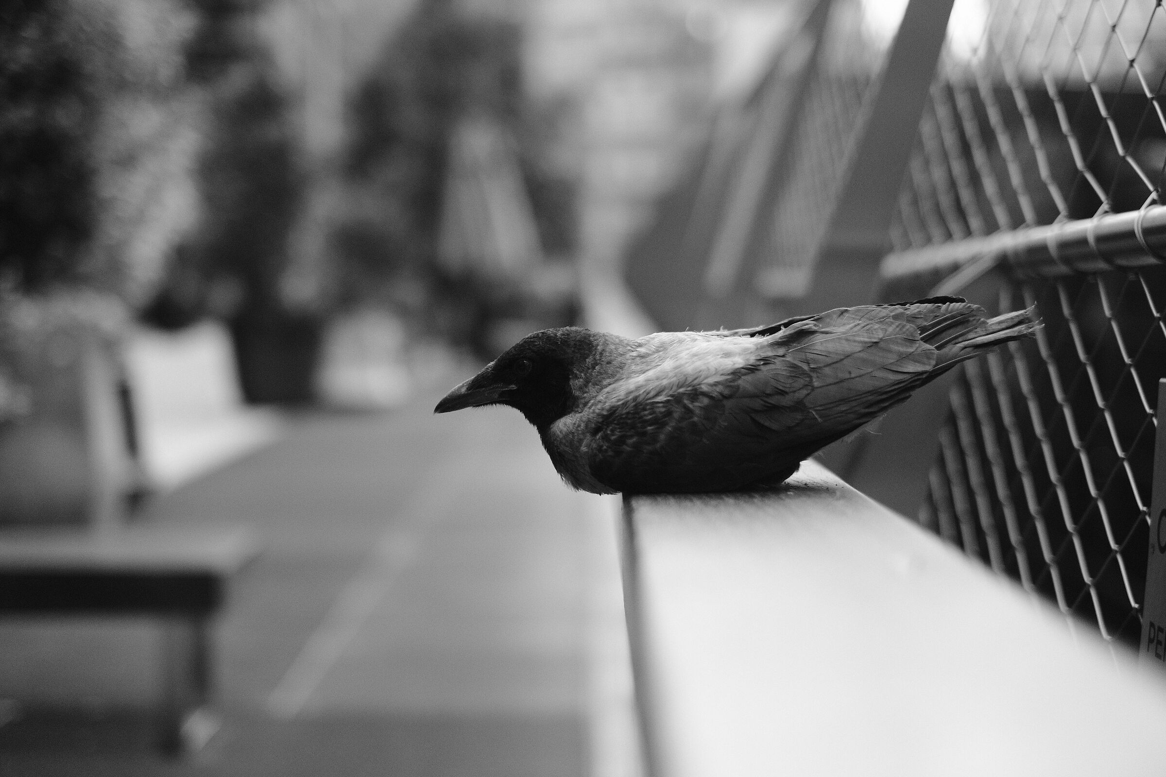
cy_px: 388
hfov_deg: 37.5
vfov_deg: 25.5
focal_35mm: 53
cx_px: 583
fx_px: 1716
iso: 2000
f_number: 1.6
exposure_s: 1/4000
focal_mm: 35
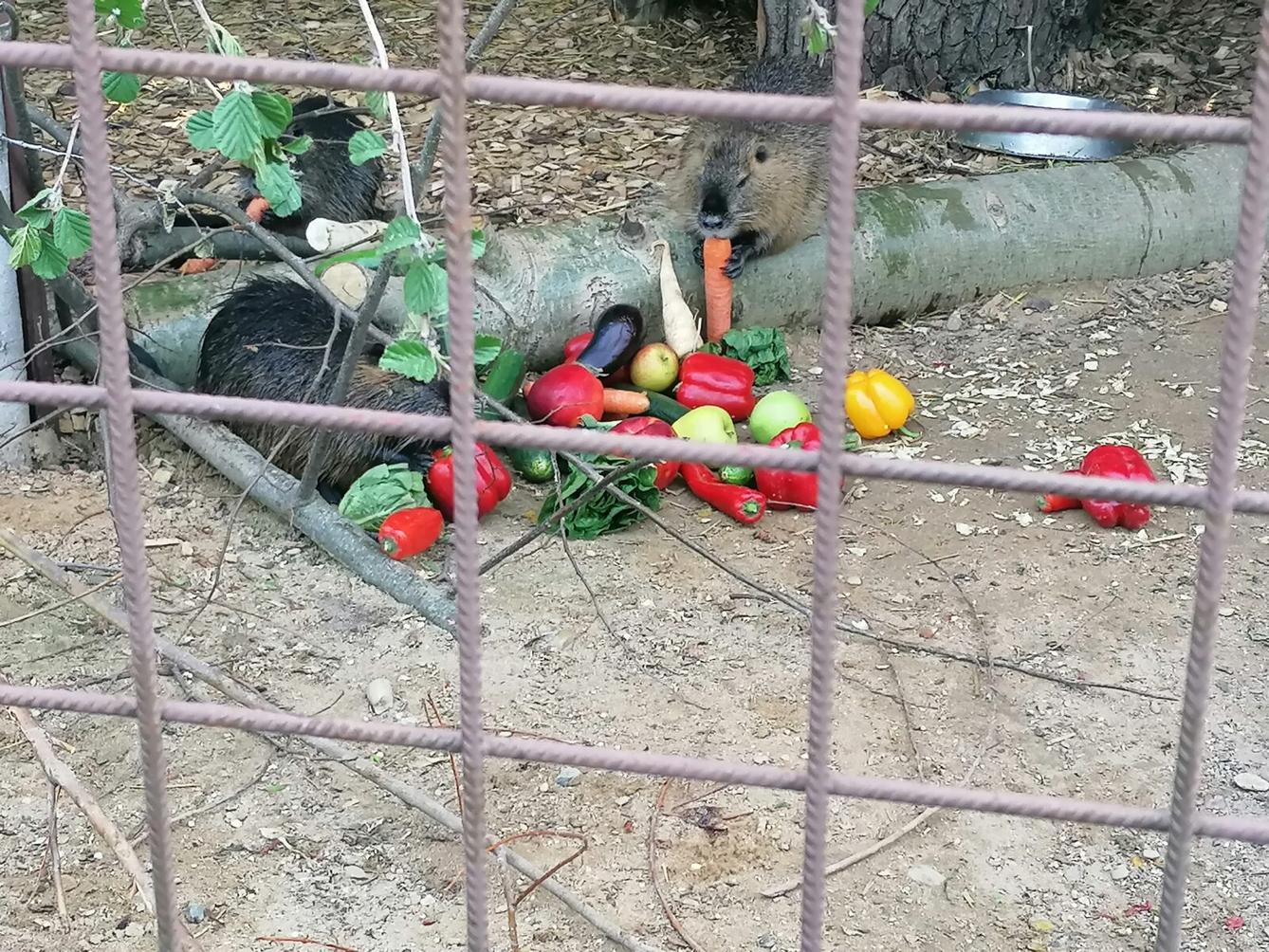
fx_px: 2493
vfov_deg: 21.6
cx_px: 634
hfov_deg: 28.6
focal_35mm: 68
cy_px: 476
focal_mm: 4.75
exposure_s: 1/50
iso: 80
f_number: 1.8
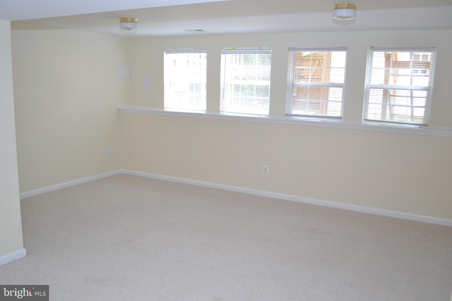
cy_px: 150
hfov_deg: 57.2
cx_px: 226
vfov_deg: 40.0
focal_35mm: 33
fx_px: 414
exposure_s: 1/60
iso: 560
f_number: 3.8
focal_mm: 22
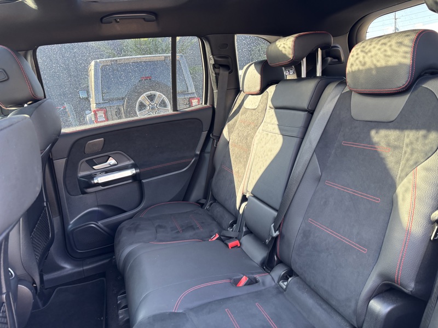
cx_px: 219
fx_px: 329
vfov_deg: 53.1
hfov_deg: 67.3
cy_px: 164
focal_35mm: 26
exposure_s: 1/54
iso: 80
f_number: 1.6
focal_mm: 5.96
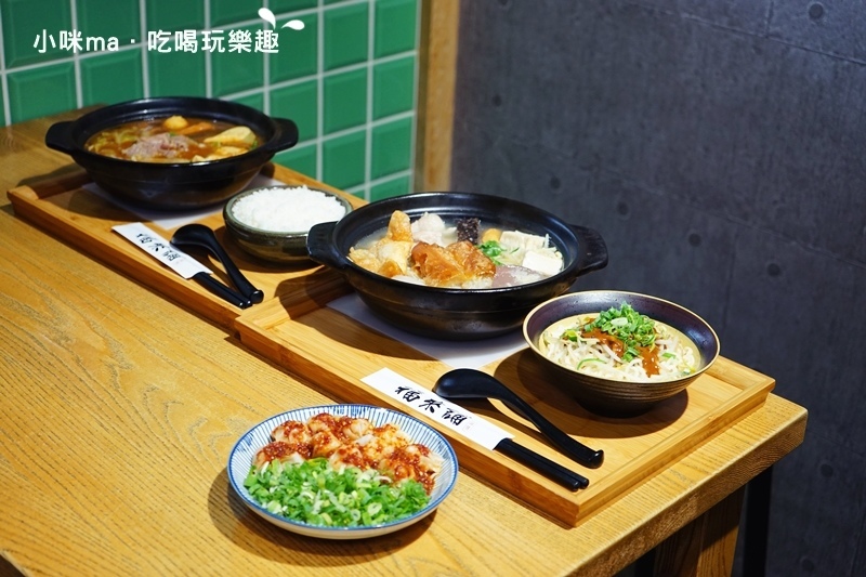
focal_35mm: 55
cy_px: 288
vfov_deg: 24.6
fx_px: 1323
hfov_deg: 36.3
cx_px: 433
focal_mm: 55
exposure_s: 1/60
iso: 1000
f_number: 5
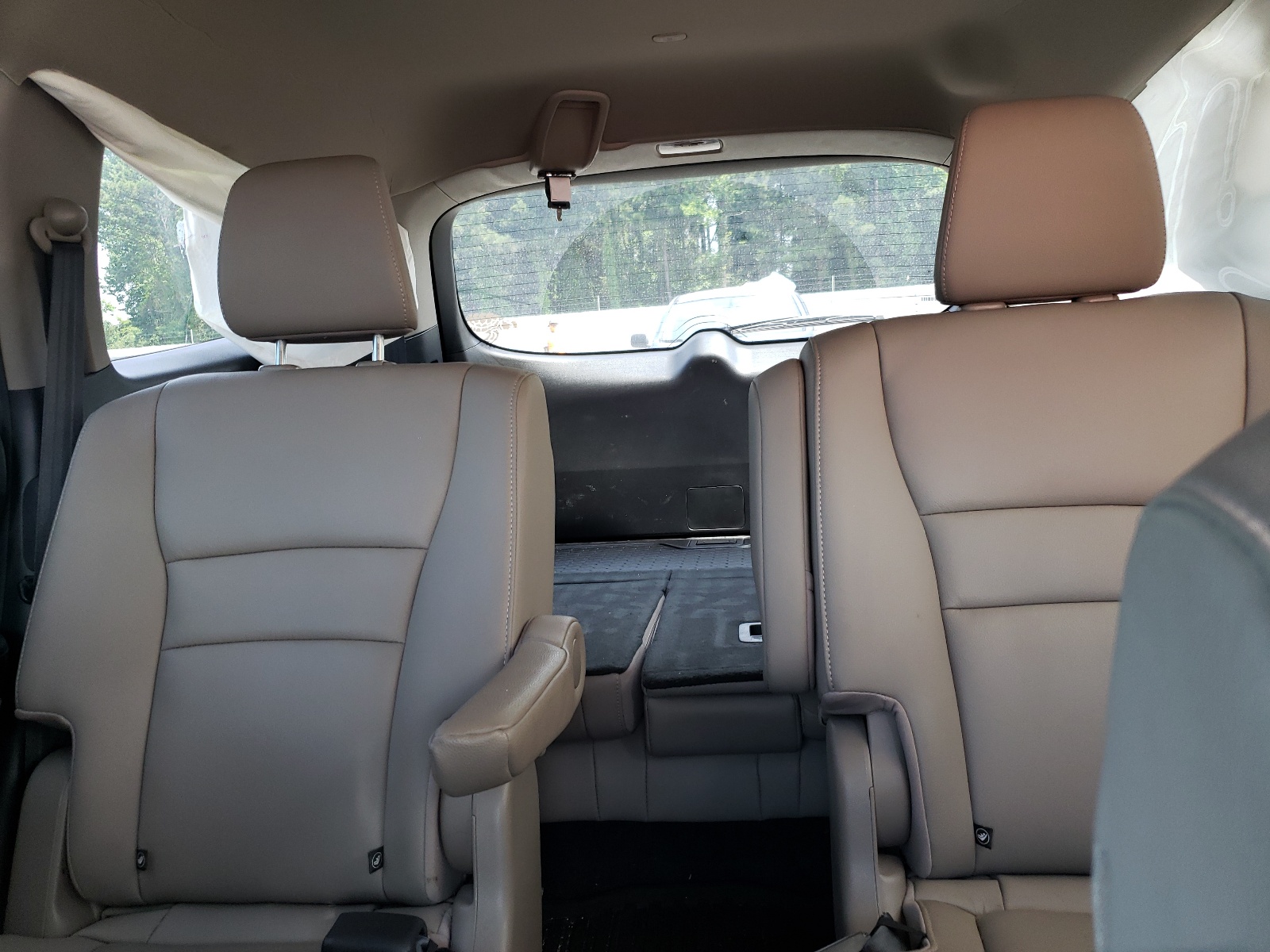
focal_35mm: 26
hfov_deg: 67.3
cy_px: 476
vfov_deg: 53.1
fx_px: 954
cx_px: 635
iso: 92
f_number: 1.5
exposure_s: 1/120
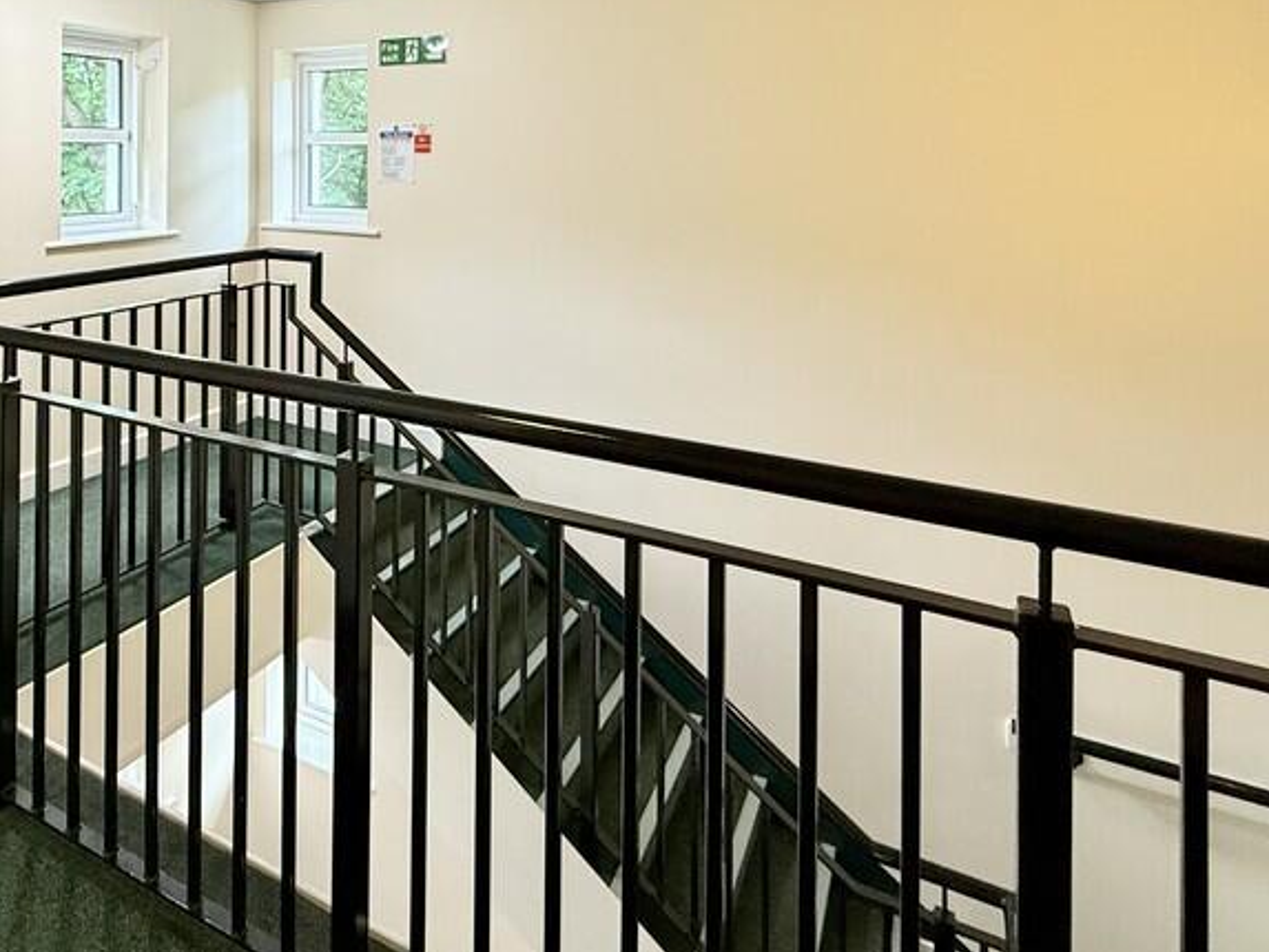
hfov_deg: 66.7
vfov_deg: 50.6
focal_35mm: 25
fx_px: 917
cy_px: 153
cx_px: 385
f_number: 2.2
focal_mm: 2.22
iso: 160
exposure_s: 1/50
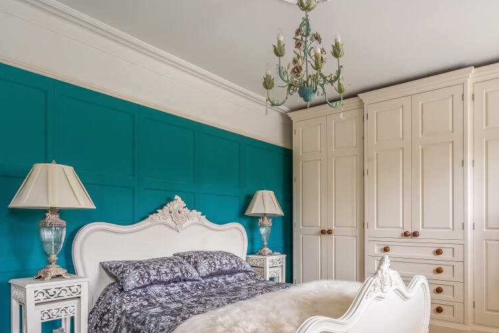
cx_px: 303
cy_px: 225
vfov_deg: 55.9
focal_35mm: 22
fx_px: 305
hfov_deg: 77.5
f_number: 10
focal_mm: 16
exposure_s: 5
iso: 100
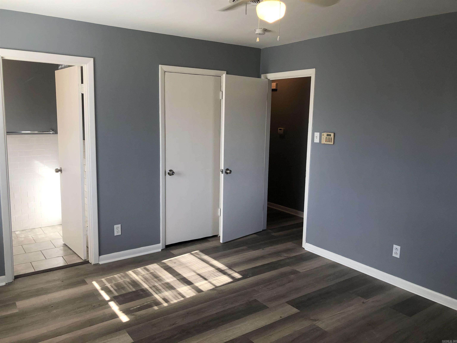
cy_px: 172
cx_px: 228
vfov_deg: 49.7
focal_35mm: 28
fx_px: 370
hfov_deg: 63.4
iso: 20
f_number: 1.8
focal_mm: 3.99
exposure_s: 1/160
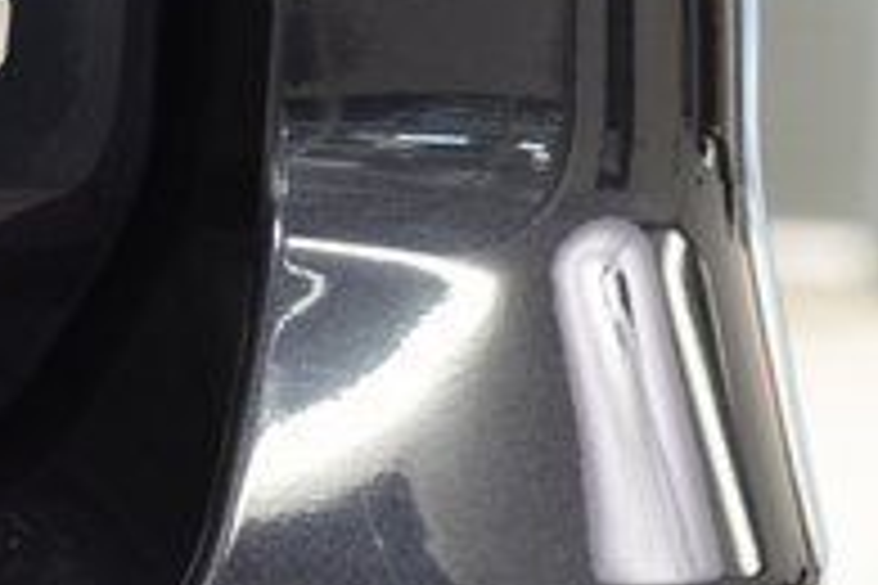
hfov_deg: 5.9
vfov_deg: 4.0
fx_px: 8414
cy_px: 34
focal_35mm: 345
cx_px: -338
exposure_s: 1/30
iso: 1600
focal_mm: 70
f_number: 5
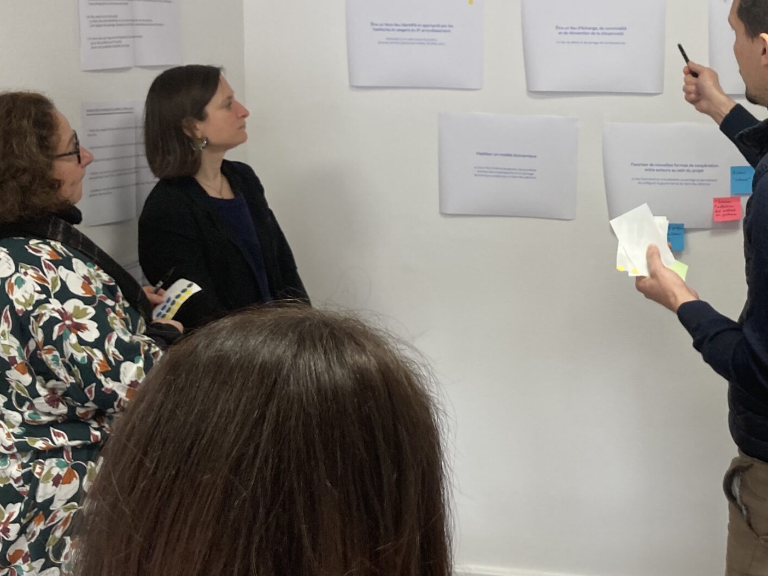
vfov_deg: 28.1
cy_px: 141
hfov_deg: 36.3
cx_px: 611
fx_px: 1132
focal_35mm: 51
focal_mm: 3.99
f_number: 1.8
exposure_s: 1/68
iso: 80
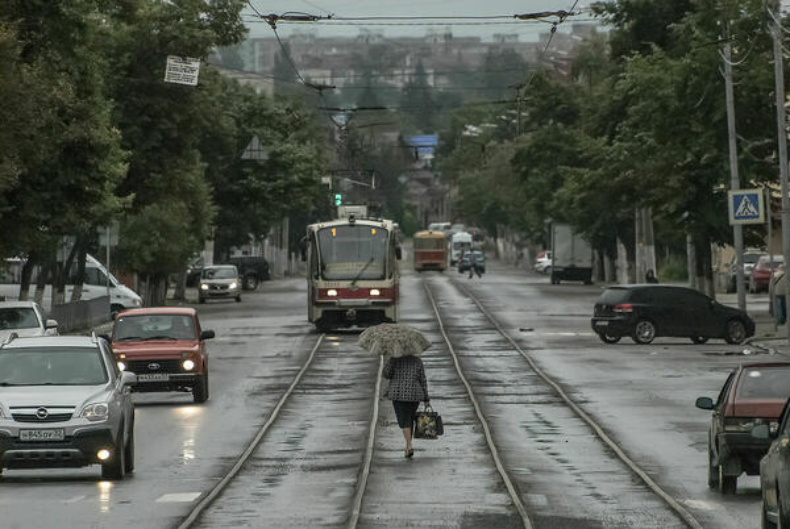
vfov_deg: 3.1
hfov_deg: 4.6
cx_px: 395
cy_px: 264
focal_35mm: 450
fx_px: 9889
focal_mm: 300
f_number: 8
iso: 1000
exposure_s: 1/400
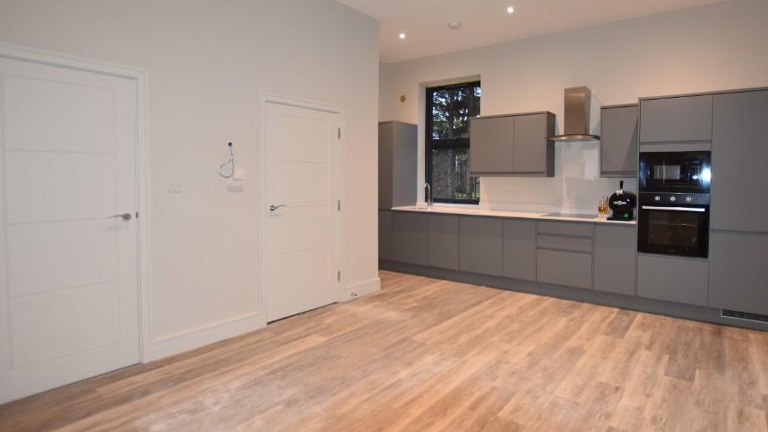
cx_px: 435
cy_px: 193
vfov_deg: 60.9
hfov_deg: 92.1
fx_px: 367
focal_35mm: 18
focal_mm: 10
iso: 450
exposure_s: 1/60
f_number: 3.5
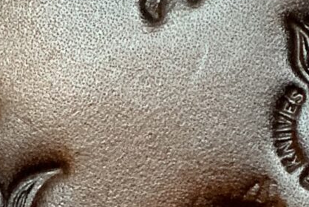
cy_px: -320
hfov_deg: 6.1
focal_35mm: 331
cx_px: 524
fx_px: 2842
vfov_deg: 4.1
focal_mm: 6
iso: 80
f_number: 2.4
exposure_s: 1/50
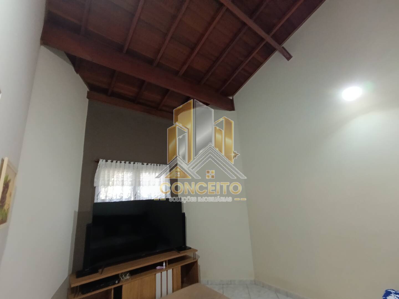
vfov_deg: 78.1
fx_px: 184
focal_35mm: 16
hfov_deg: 94.5
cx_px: 200
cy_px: 150
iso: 500
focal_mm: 1.65
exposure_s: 1/30
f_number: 2.2
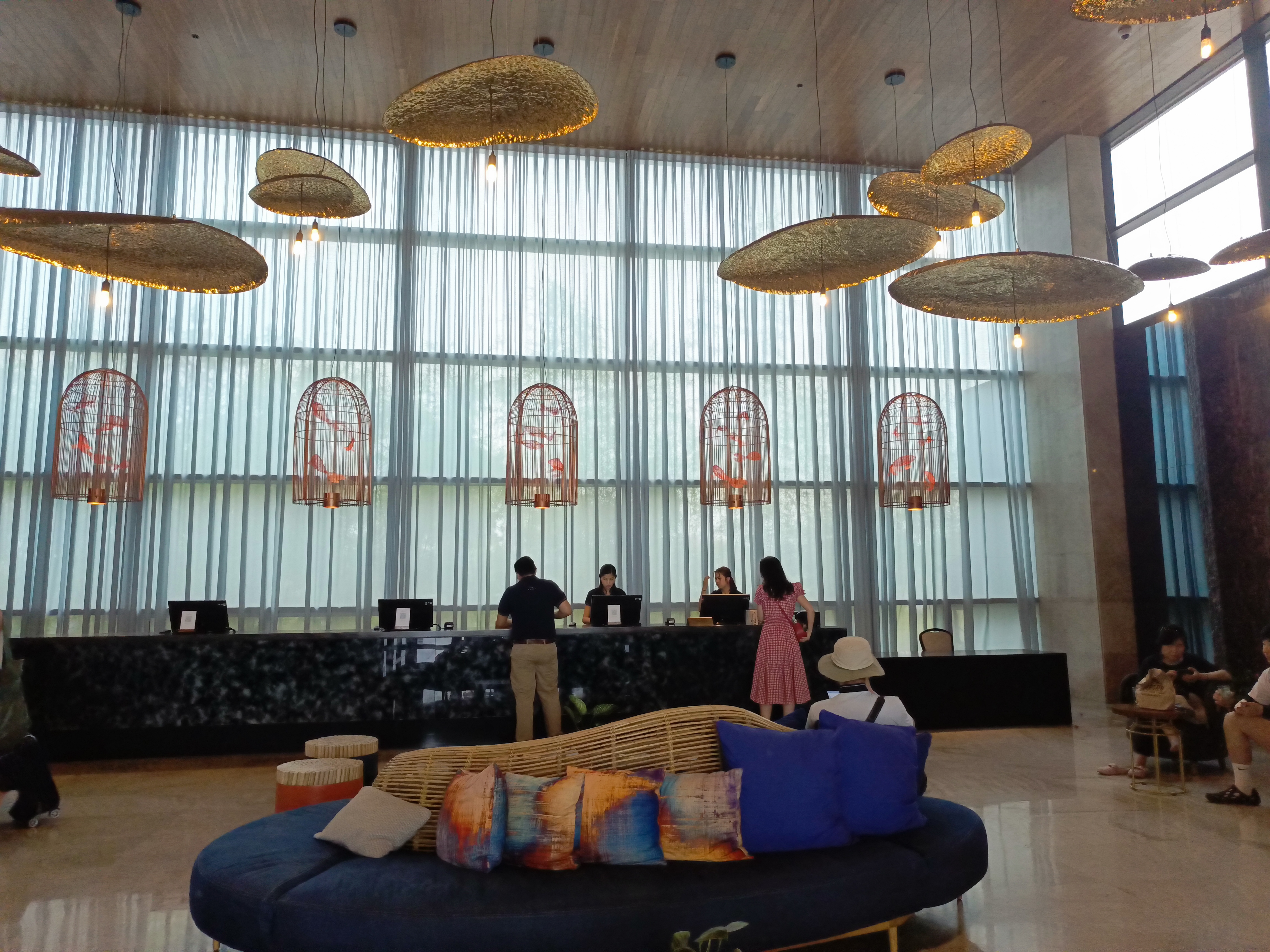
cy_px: 476
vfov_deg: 54.9
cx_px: 635
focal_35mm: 25
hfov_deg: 69.4
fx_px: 917
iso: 493
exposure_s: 1/120
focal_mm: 5.25
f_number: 1.7
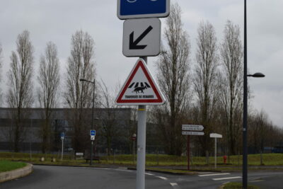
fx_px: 448
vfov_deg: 23.8
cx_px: 142
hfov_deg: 35.0
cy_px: 94
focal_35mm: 57
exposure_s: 1/250
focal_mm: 38
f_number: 8
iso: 200
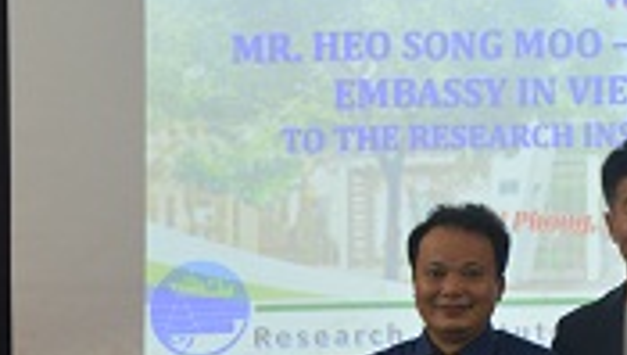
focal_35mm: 222
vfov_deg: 5.5
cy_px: 228
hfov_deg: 9.6
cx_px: 580
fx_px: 3696
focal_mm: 62
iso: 640
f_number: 5.3
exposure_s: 1/30
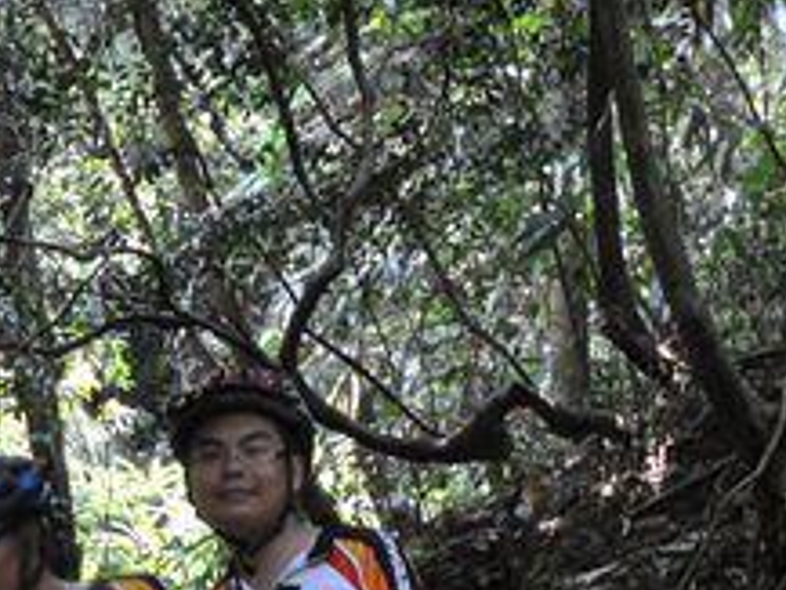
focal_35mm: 163
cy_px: 691
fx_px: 3693
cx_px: -116
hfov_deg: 11.9
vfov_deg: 9.0
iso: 250
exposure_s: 1/8
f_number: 11
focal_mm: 35
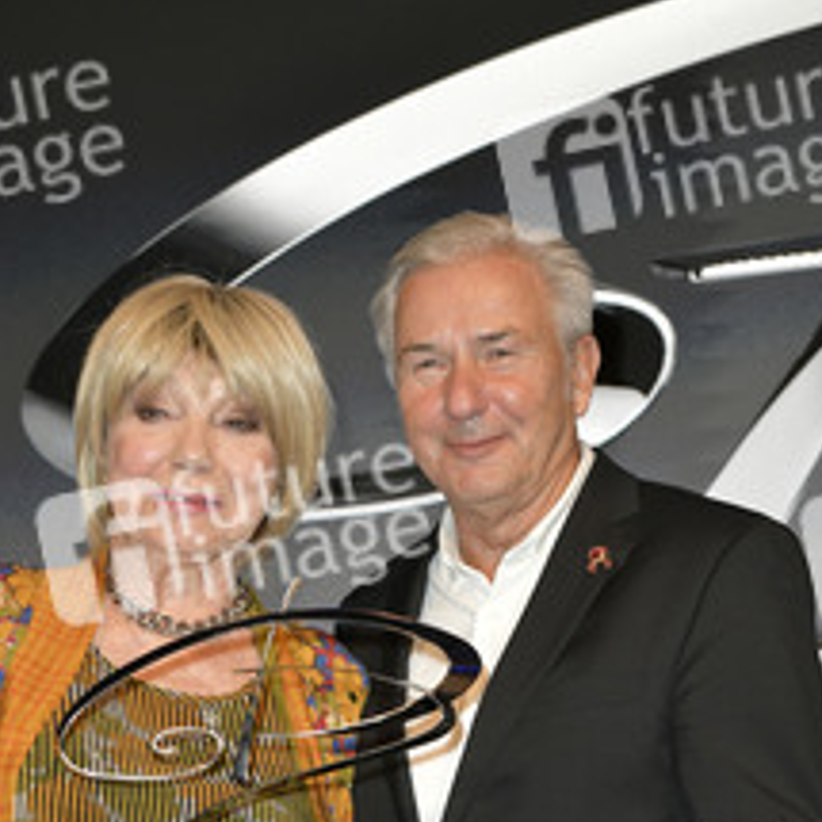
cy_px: 726
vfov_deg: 21.5
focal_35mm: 79
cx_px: 344
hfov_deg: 21.9
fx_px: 2122
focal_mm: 50
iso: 1600
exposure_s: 1/250
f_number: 5.6
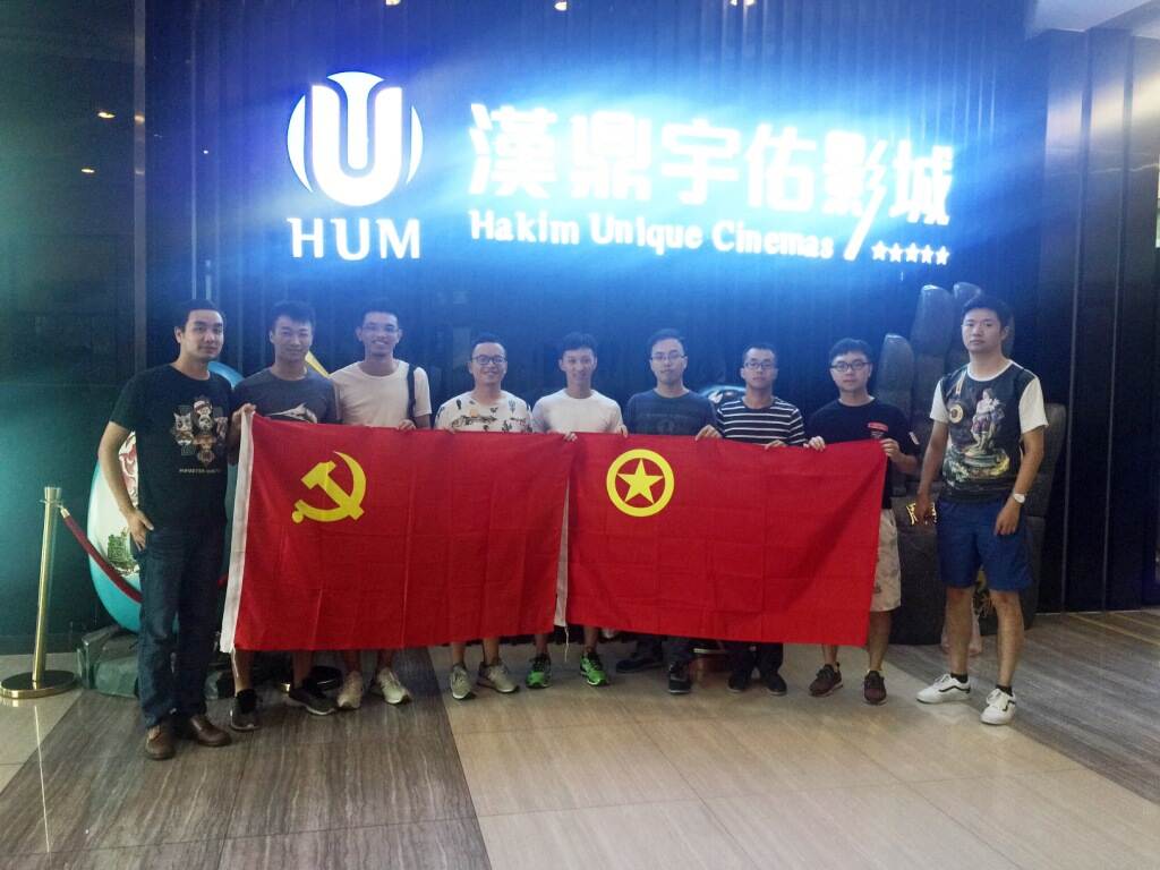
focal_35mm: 29
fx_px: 972
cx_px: 580
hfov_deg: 61.7
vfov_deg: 48.2
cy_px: 435
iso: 50
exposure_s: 1/33
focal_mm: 4.15
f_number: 2.2
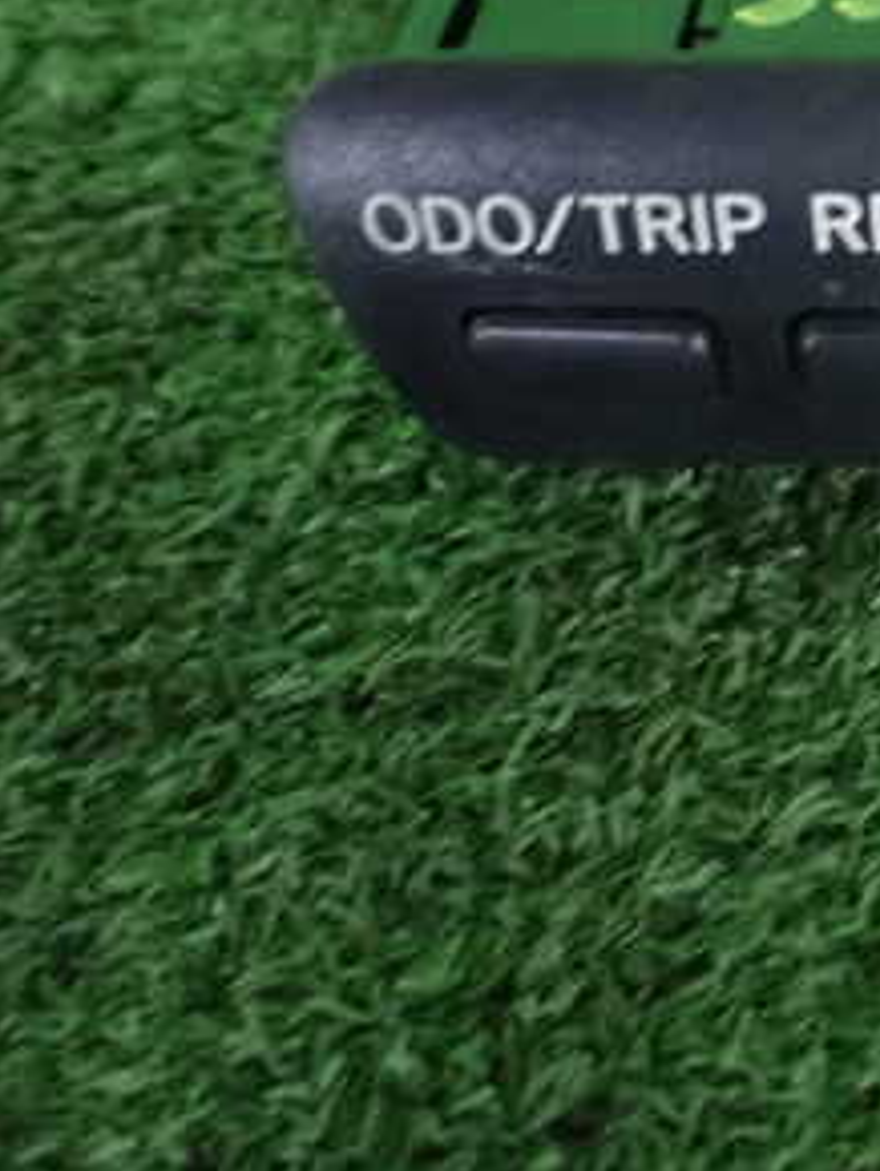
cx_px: 1203
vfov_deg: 30.7
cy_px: 311
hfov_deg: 21.1
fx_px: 2098
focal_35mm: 62
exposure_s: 1/25
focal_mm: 5.4
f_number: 2.3
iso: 1600
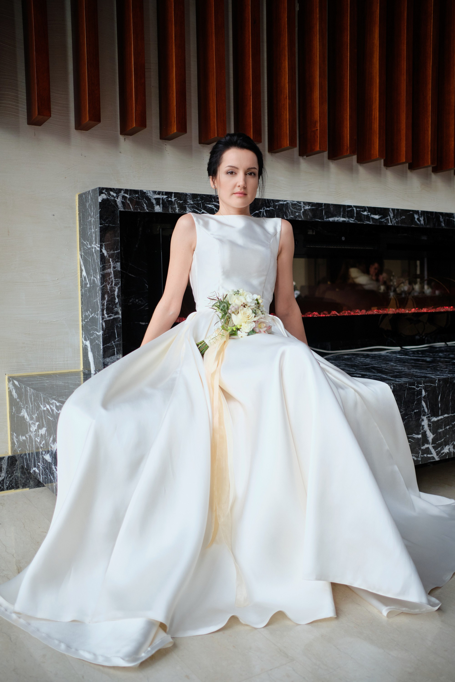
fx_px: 663
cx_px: 228
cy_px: 341
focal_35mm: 35
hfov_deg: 37.9
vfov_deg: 54.4
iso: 500
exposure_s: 1/500
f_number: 2
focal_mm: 23
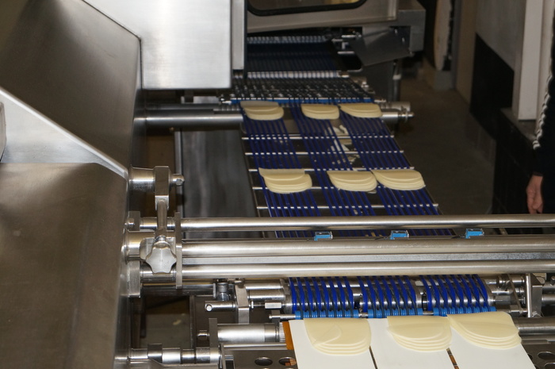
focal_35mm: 82
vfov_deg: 16.5
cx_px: 278
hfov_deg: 24.6
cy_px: 184
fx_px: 1270
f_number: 5.6
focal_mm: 55
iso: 800
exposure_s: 1/60
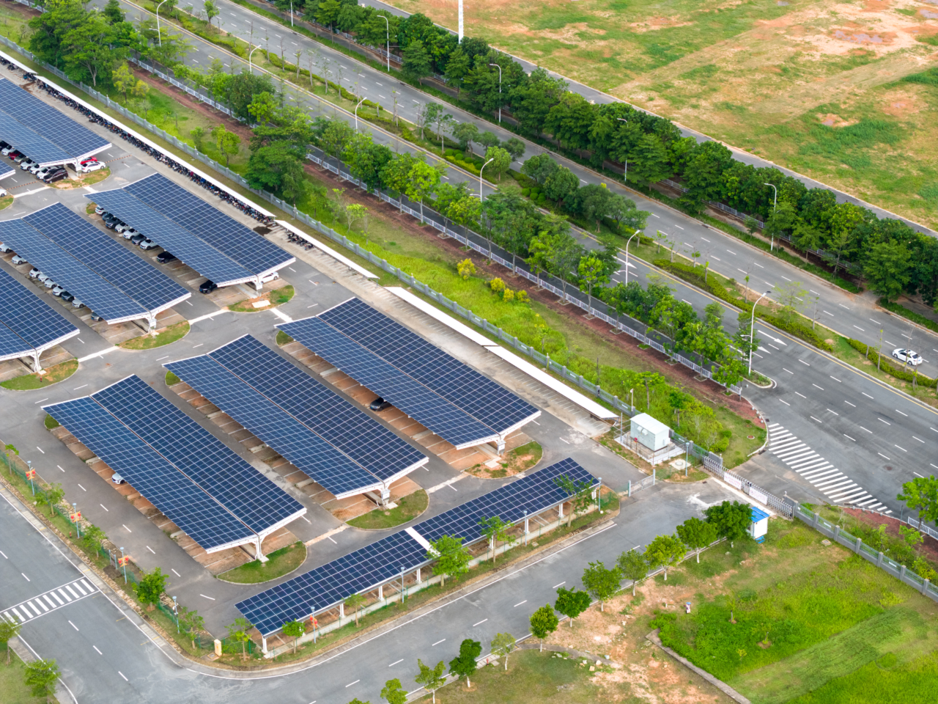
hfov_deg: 27.8
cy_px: 352
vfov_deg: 21.0
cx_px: 469
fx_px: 1897
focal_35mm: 70
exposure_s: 1/400
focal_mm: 19.35
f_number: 2.8
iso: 100
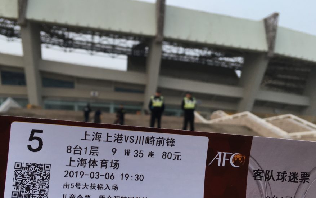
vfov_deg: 30.5
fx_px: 362
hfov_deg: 47.1
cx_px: 136
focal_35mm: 42
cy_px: 121
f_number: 2.2
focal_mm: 4.15
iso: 32
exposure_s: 1/50
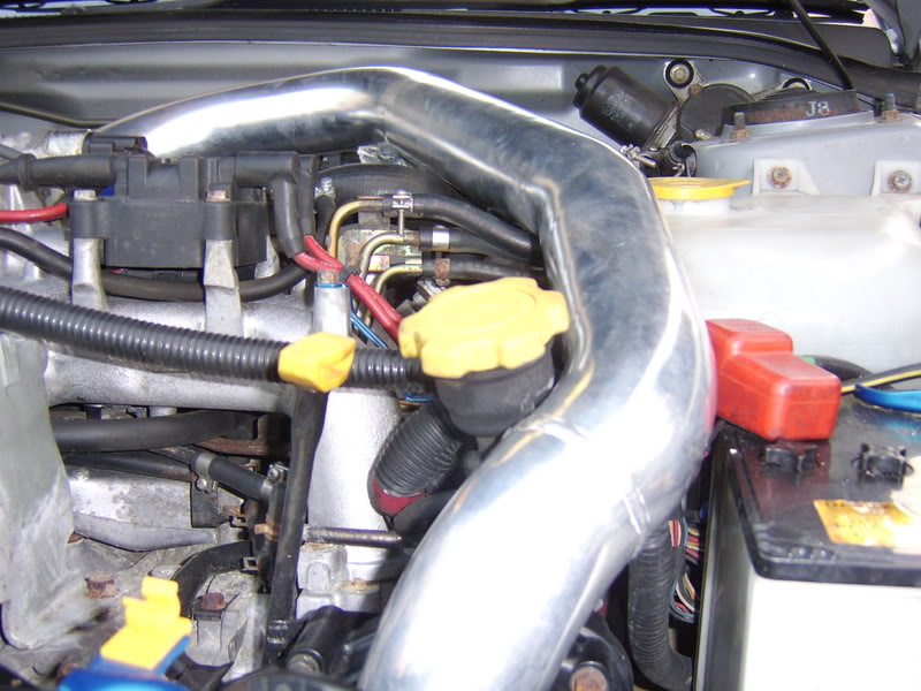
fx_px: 825
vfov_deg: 45.4
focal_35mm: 31
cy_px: 346
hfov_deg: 58.4
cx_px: 460
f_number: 2.7
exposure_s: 1/30
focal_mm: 8.13
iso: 141
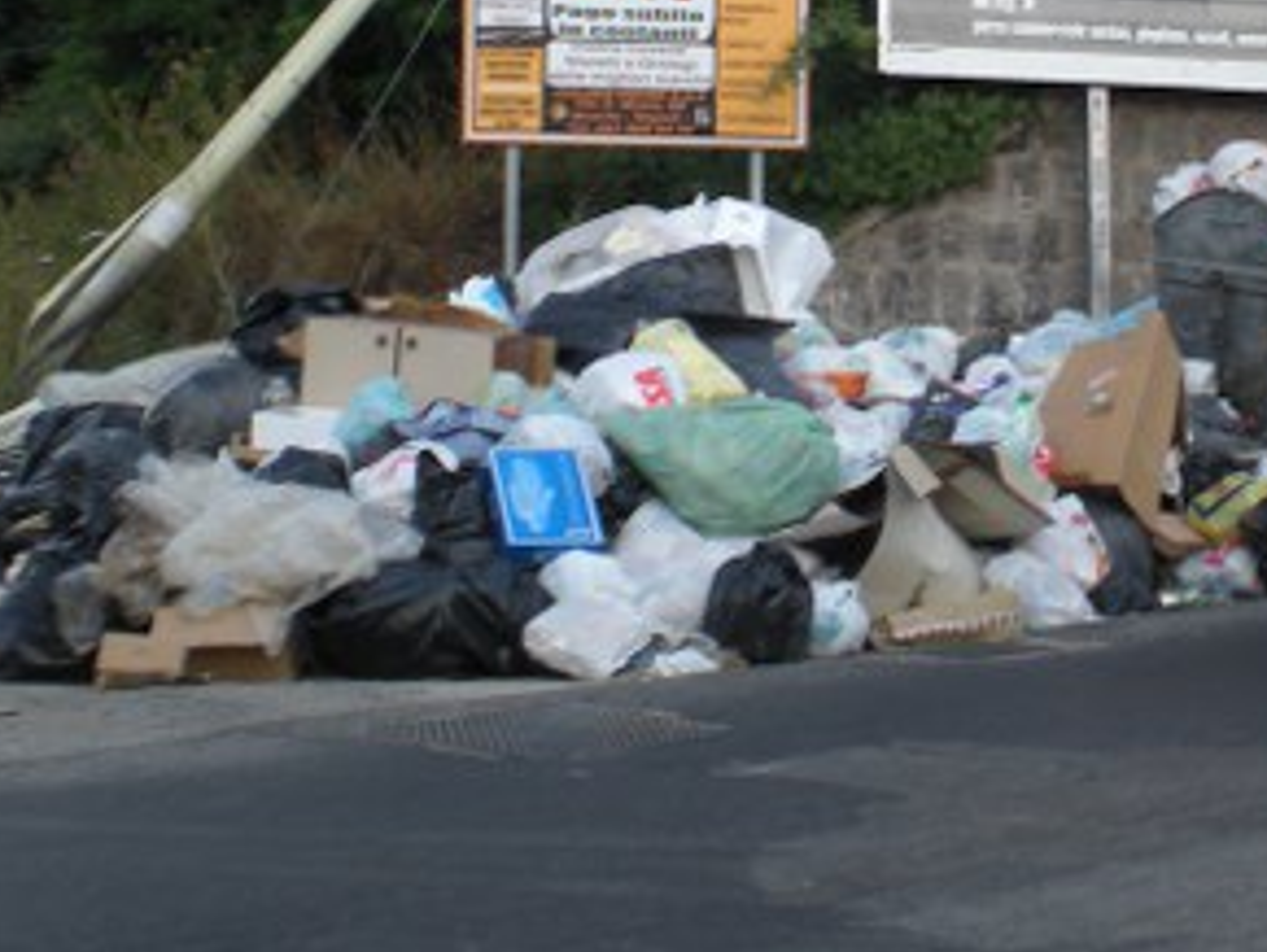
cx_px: 1118
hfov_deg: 19.9
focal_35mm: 97
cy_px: 118
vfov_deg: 15.1
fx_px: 3553
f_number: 4.9
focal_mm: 7.4
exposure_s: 1/160
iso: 64
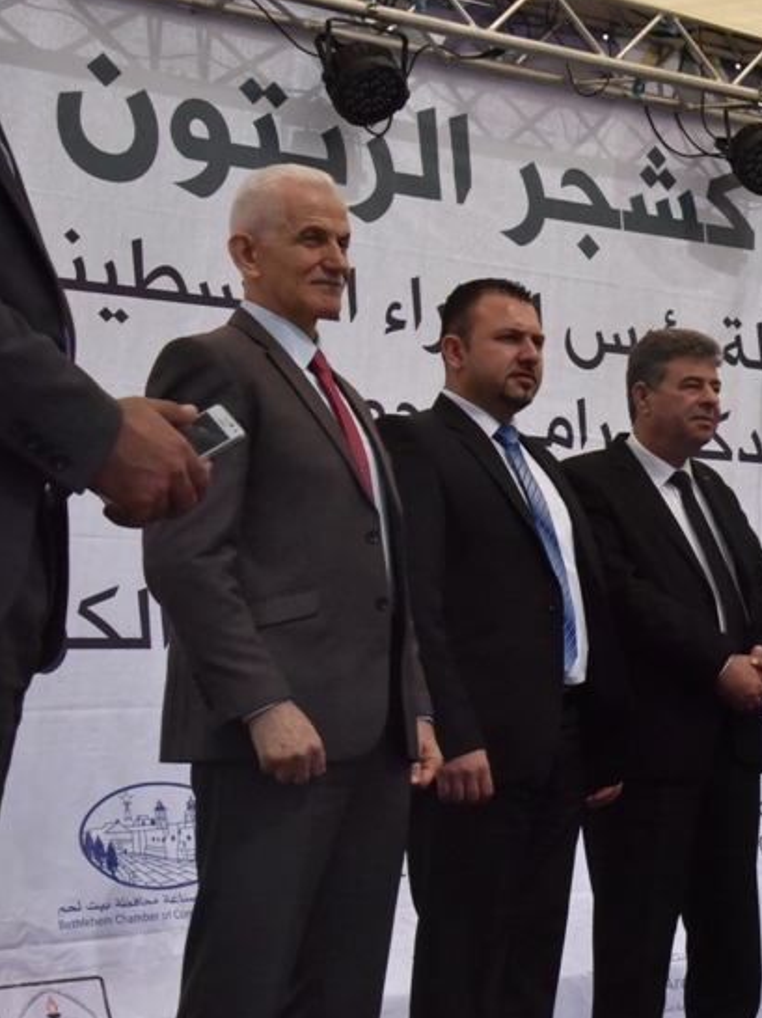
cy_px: 586
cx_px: 922
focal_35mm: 83
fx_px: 2438
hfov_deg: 17.0
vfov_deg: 23.5
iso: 3200
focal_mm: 46
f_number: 20
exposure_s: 1/1600
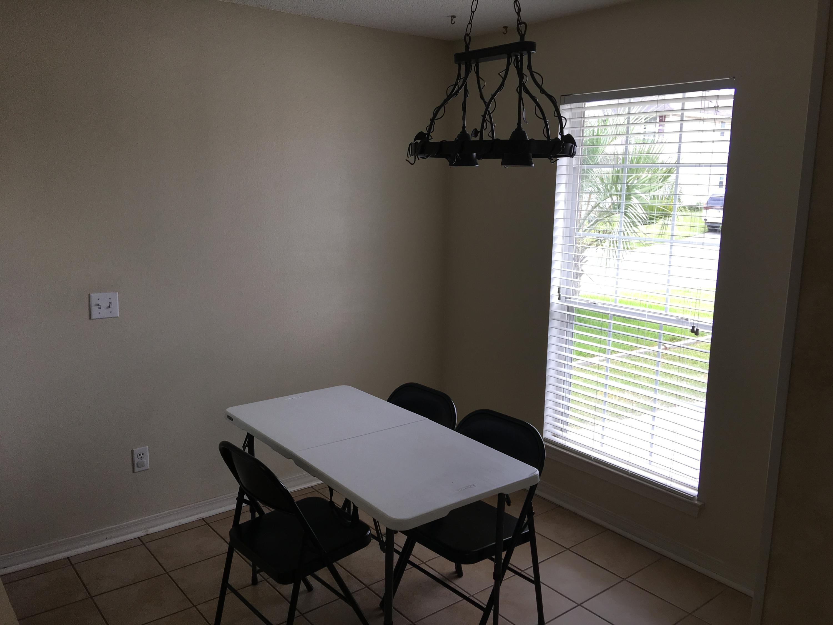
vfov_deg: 48.2
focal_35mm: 29
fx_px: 698
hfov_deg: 61.7
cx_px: 416
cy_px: 312
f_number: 2.2
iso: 32
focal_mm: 4.15
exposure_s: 1/120
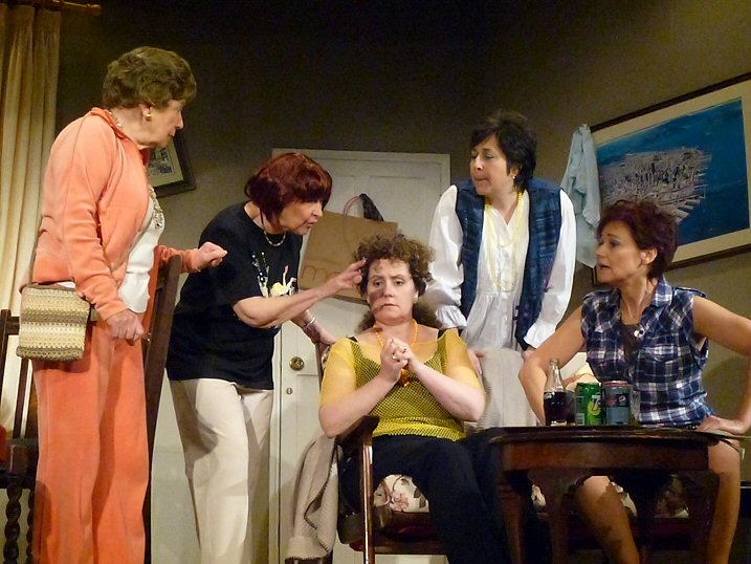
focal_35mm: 71
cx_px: 376
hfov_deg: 27.4
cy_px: 282
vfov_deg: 20.7
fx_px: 1541
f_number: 4.7
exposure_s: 1/60
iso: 2500
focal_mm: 12.7
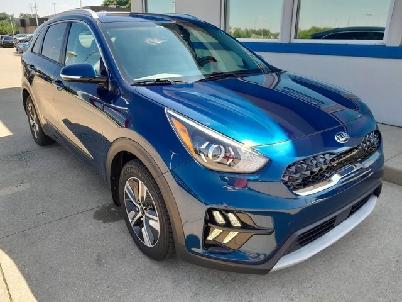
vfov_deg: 51.4
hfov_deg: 65.3
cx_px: 201
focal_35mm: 27
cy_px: 151
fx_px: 314
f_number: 1.8
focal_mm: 4
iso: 40
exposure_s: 1/120
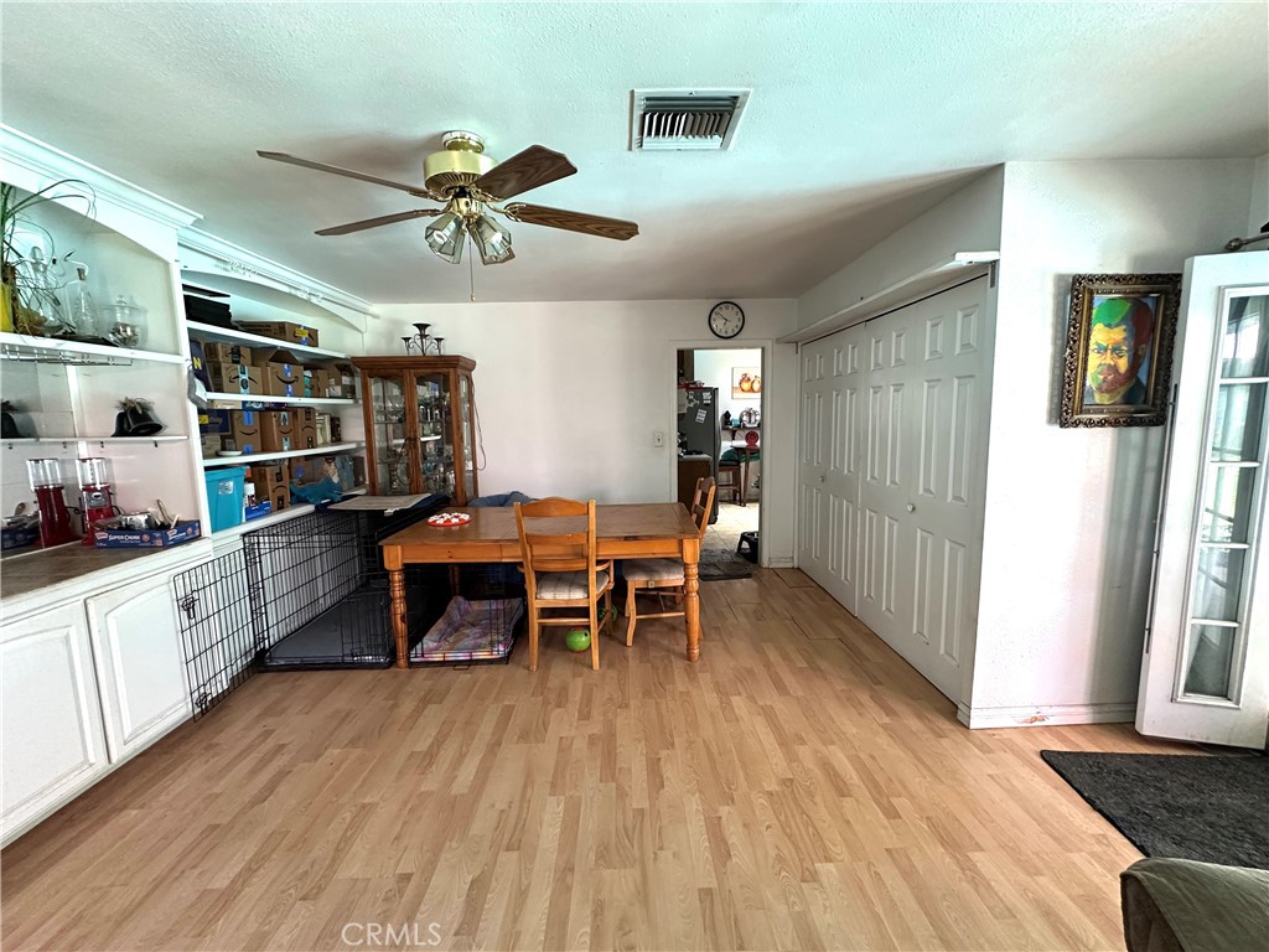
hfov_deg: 102.1
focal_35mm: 14
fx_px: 513
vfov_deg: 85.7
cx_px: 634
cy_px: 476
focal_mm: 2.22
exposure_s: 1/60
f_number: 2.2
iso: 320
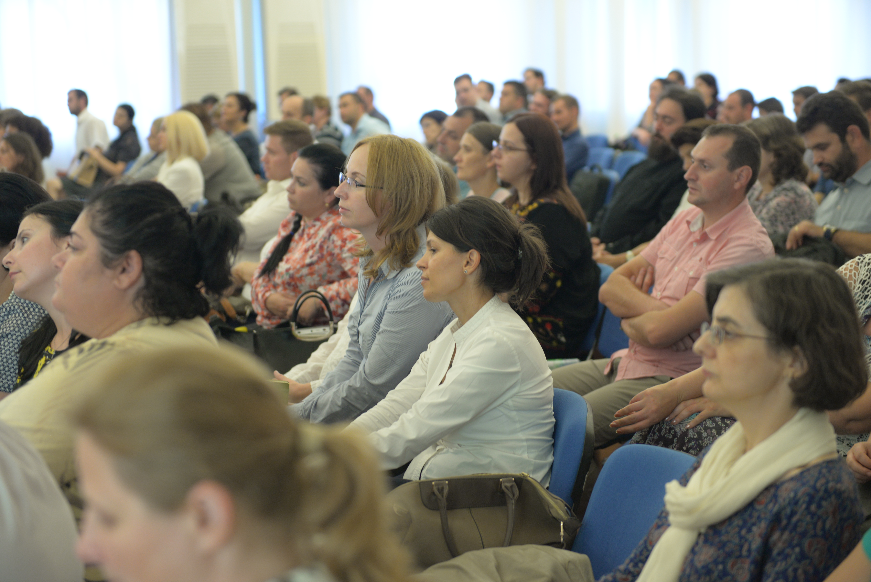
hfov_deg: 28.8
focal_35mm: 70
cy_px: 291
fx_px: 1694
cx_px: 436
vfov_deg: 19.5
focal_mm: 70
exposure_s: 1/50
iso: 1000
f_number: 2.8
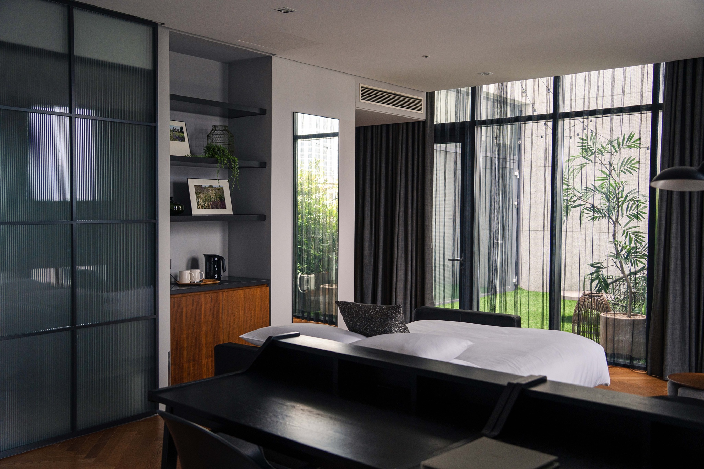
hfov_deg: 54.4
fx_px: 684
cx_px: 352
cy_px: 234
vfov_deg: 37.8
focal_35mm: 35
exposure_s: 1/80
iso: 800
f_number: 4
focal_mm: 35
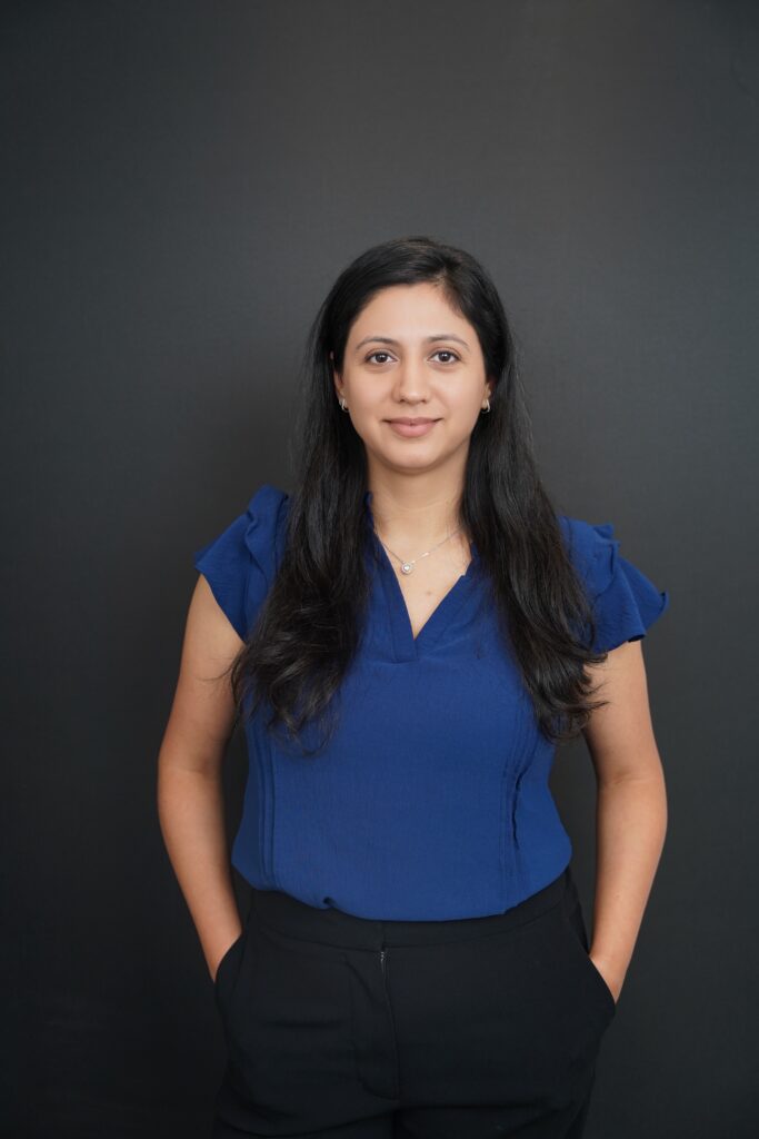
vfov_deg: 50.7
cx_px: 380
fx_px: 1201
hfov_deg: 35.1
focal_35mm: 38
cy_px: 570
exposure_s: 1/125
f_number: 3.2
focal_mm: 38
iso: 320
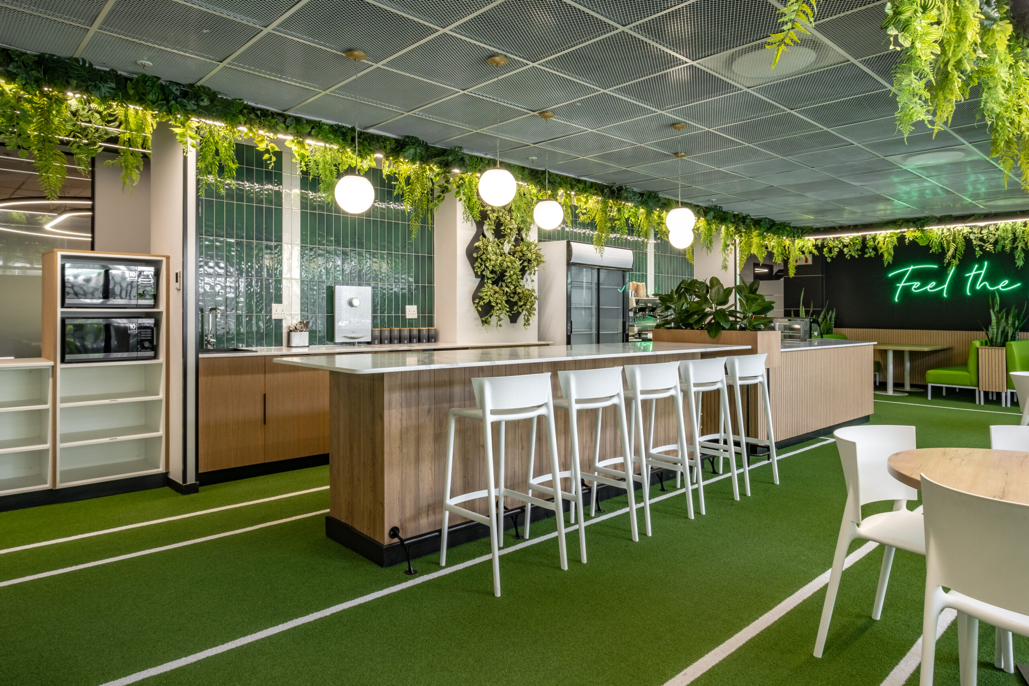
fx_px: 600
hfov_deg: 81.2
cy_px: 343
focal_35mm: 21
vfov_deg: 59.5
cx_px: 514
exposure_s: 1/3
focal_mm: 13.8
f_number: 13
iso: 100
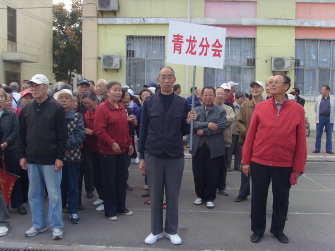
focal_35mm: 36
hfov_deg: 51.4
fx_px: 348
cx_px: 168
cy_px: 126
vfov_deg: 39.7
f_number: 3.5
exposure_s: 1/180
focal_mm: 6
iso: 80
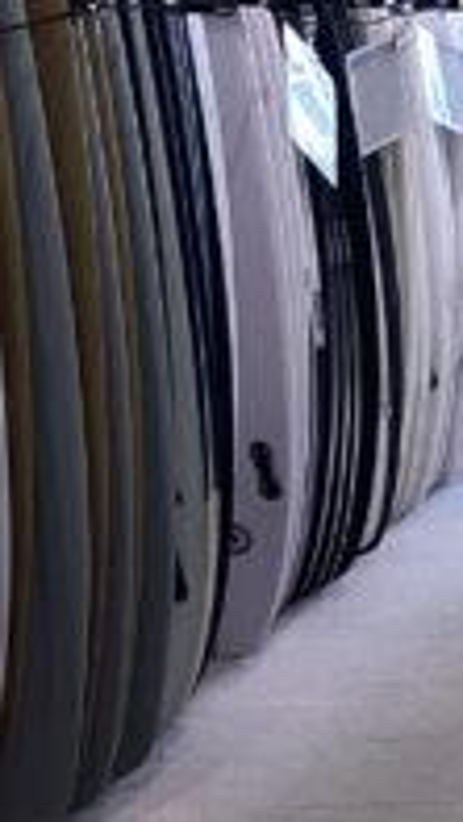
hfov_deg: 8.1
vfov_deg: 15.7
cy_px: 467
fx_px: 2986
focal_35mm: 137
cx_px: 1185
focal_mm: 3.3
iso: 100
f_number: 2.4
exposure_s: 1/100
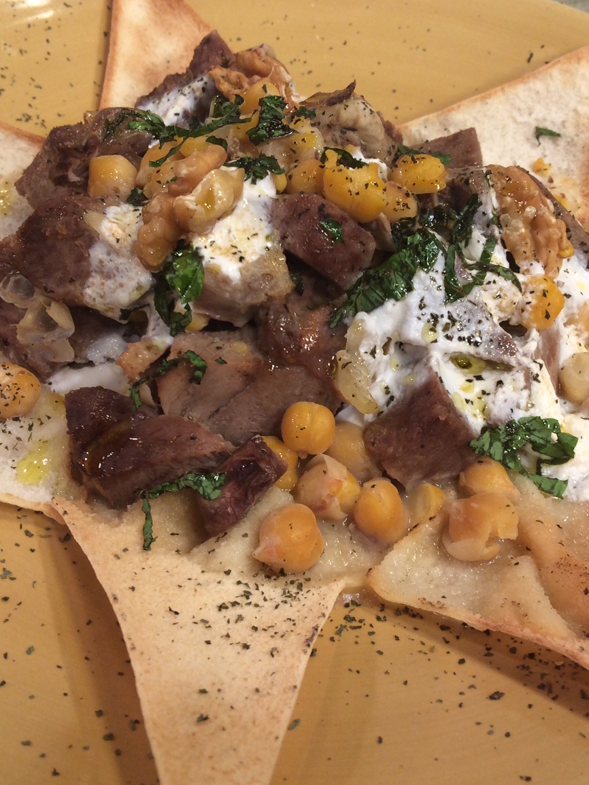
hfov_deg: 35.1
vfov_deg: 45.8
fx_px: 930
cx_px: 310
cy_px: 397
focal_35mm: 41
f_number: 2.2
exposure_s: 1/120
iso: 64
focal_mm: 4.15
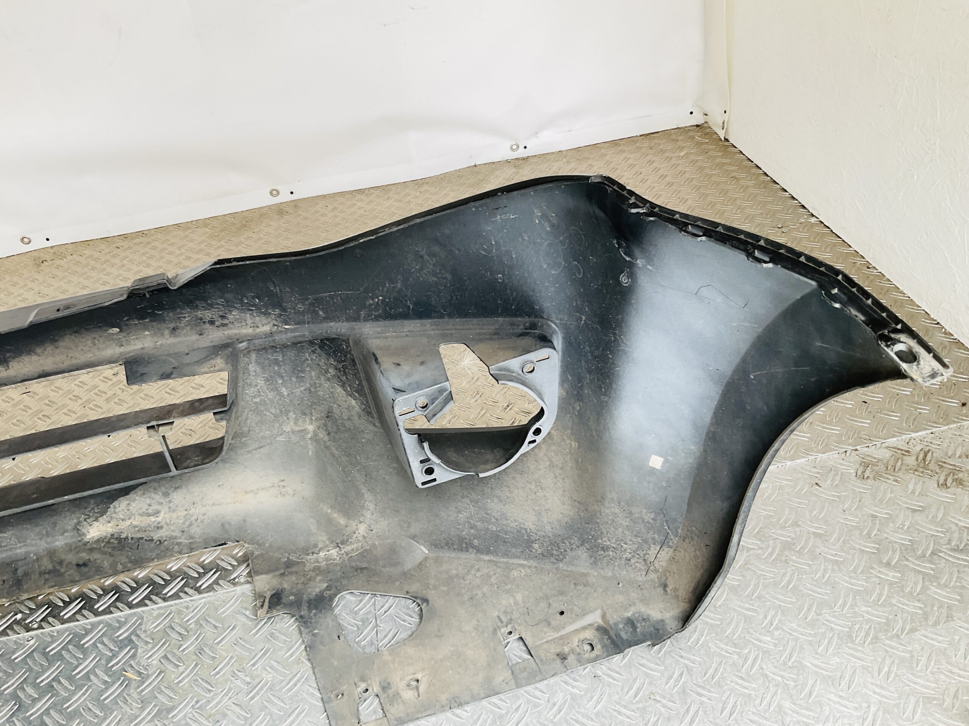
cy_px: 363
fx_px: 812
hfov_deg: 61.7
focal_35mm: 29
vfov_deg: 48.2
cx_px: 484
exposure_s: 1/120
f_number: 1.8
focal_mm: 3
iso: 32
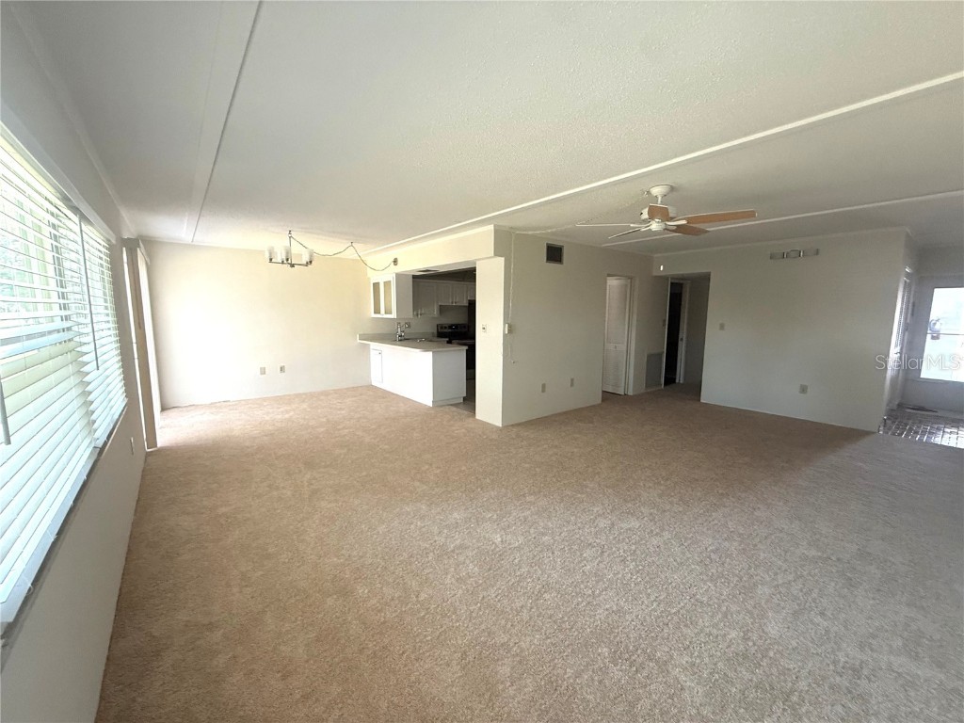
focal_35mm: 14
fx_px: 390
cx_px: 482
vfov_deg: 85.7
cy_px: 362
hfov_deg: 102.1
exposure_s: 1/99
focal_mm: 2.22
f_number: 2.2
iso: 320
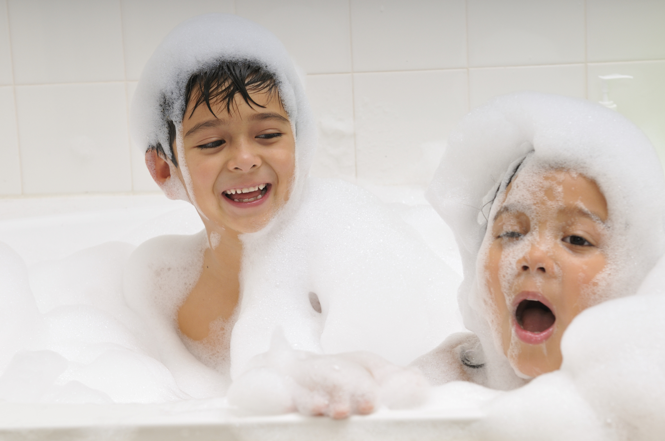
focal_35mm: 84
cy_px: 220
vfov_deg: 16.2
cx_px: 332
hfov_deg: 24.2
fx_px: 1549
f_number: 6.3
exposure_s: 1/250
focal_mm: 56
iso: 200
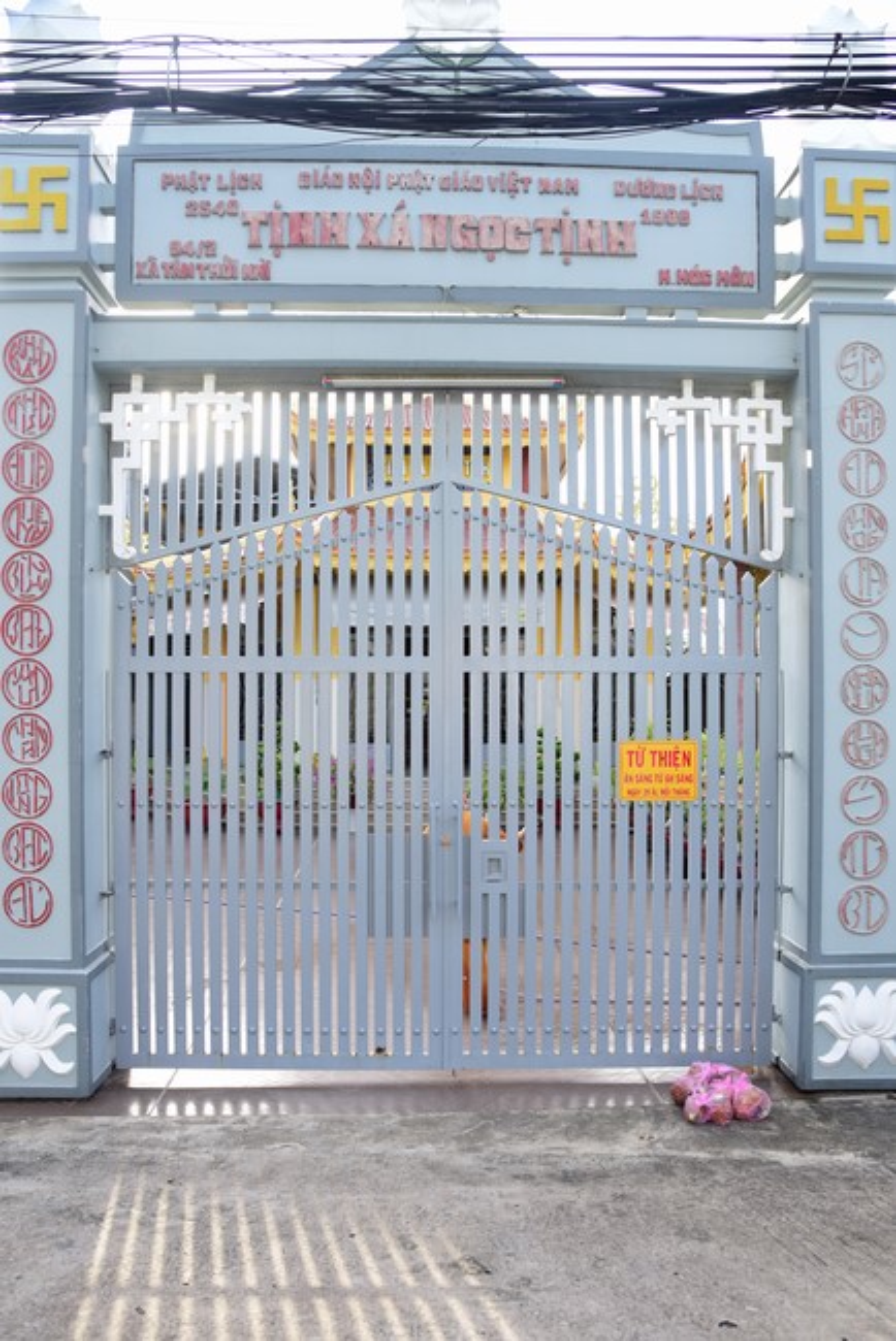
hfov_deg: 53.2
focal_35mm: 24
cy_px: 670
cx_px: 448
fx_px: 895
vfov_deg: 73.7
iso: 160
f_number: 6.3
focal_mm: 24
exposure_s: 1/80
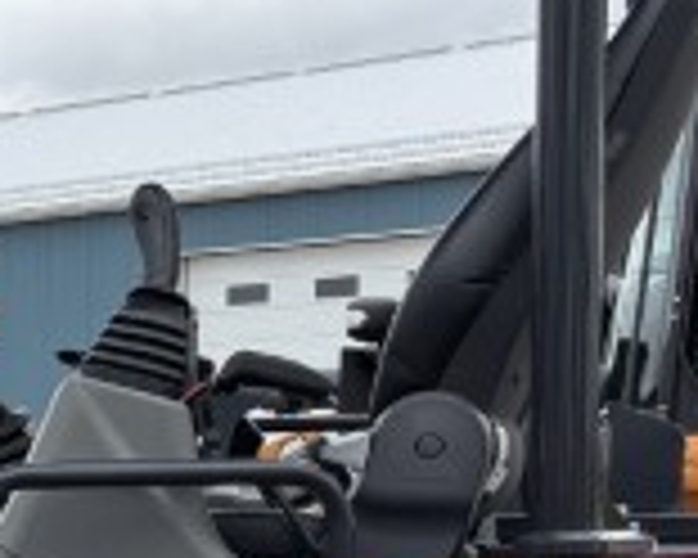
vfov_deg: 11.5
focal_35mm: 131
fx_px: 2706
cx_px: -752
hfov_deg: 12.7
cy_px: 670
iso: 50
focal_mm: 5.96
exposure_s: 1/1695
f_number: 1.6
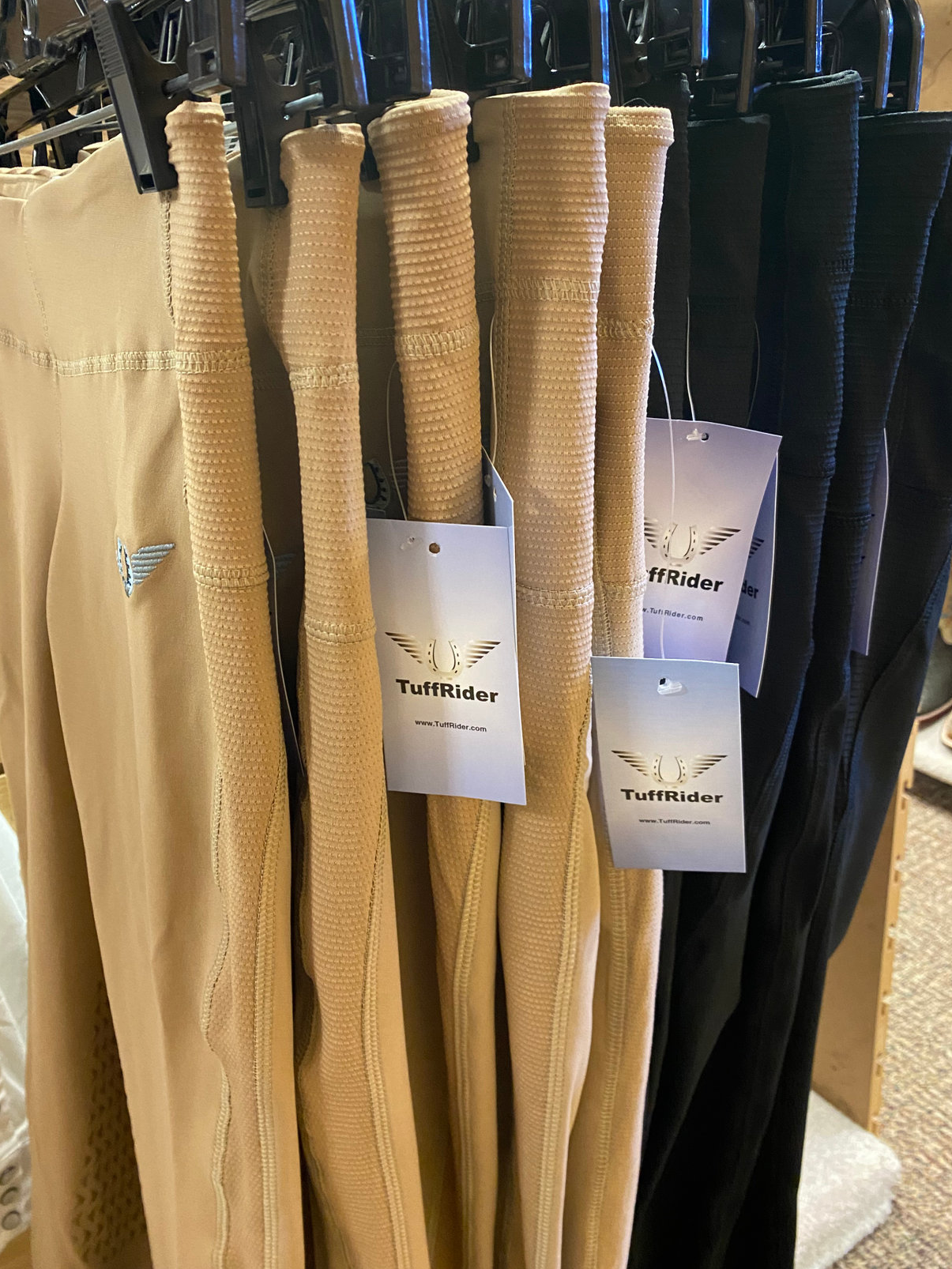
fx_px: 1026
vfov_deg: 63.4
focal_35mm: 28
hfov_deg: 49.7
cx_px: 493
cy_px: 626
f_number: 1.8
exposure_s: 1/30
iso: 400
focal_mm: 4.25
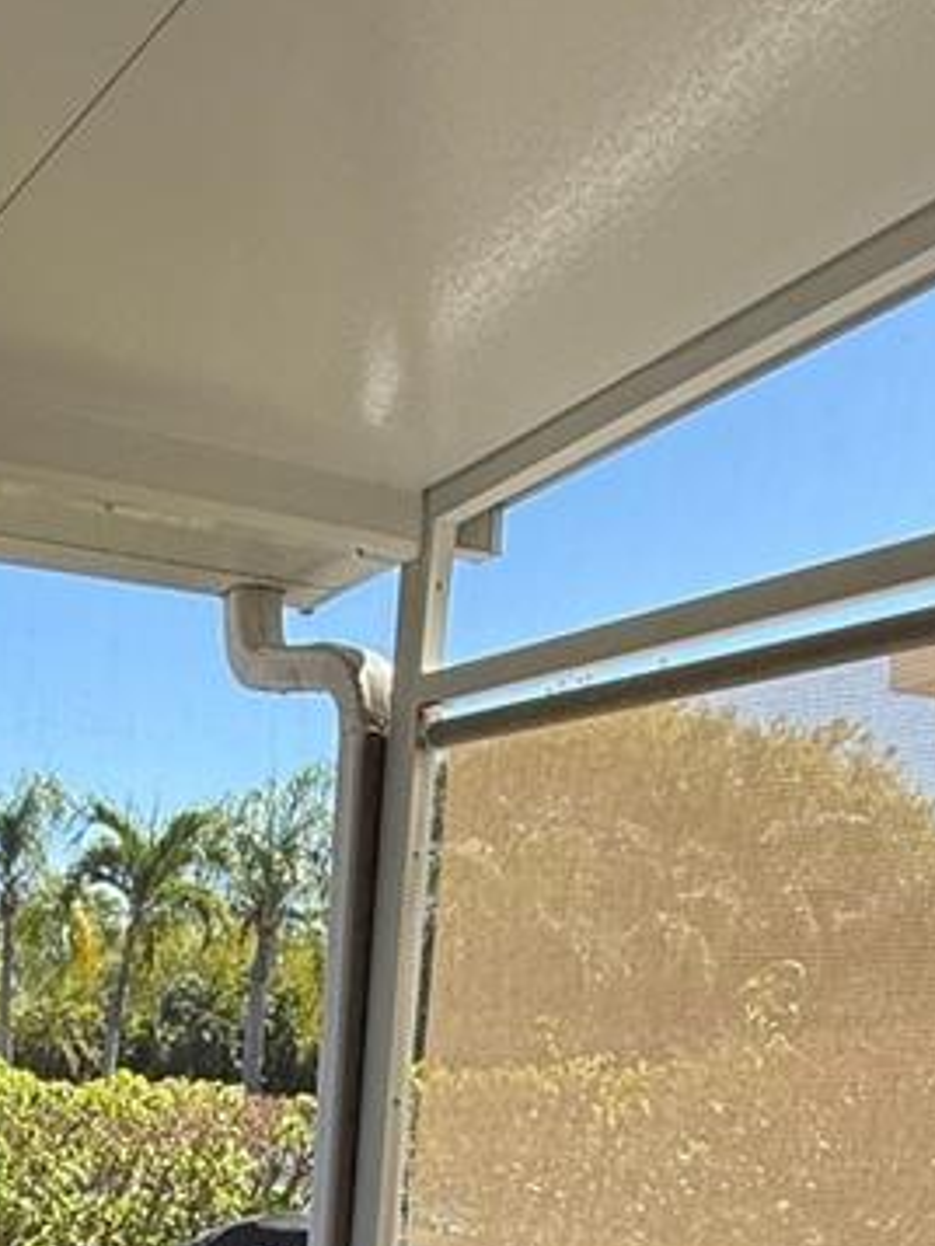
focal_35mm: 47
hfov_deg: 28.6
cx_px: -42
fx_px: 1692
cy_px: 1550
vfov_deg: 32.3
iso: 64
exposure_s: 1/439
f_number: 2.2
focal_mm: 2.22
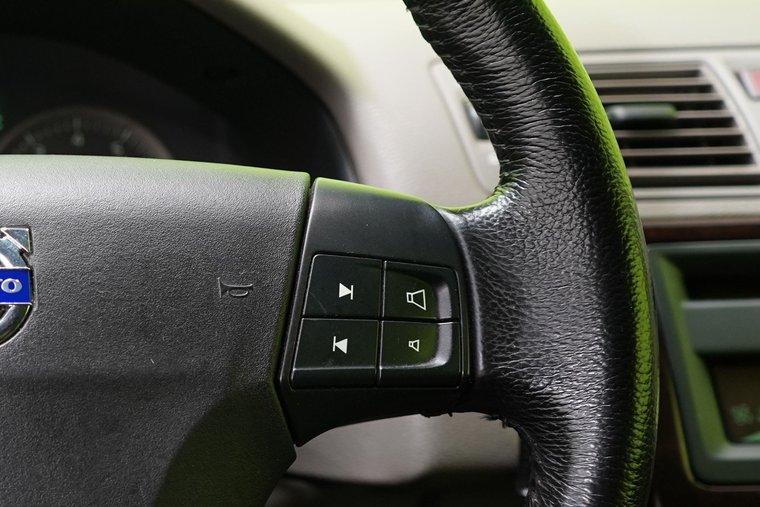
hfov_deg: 27.5
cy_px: 332
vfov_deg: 20.0
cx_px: -47
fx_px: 1435
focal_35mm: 68
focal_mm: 28
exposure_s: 1/25
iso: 1250
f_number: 4.5
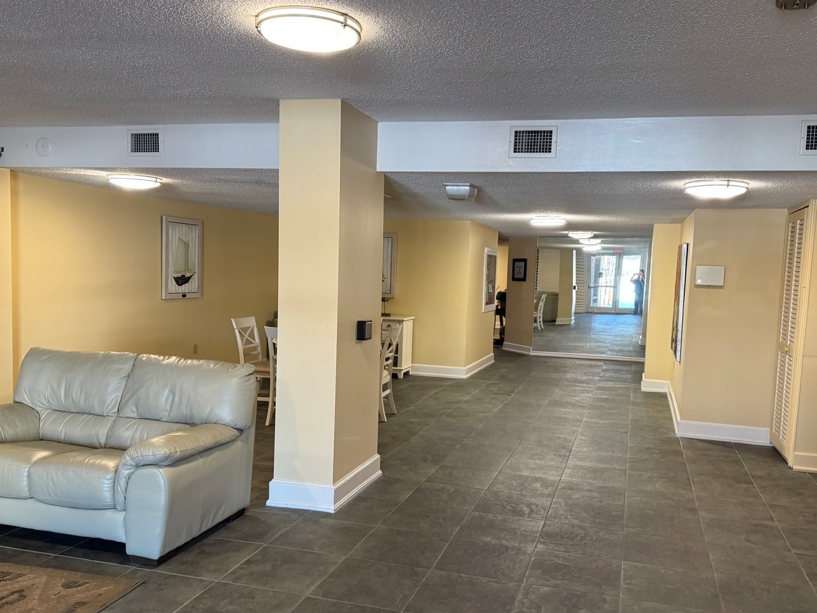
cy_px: 324
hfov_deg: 59.8
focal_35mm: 30
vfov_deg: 46.8
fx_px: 708
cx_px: 448
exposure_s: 1/60
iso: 250
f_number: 1.78
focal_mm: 6.76
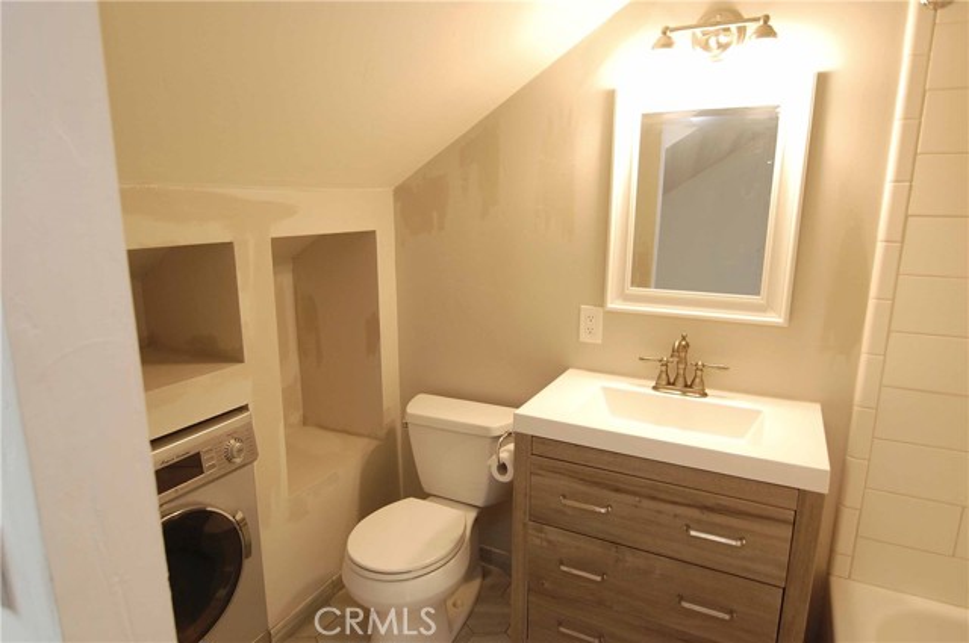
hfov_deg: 81.3
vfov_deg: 59.4
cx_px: 484
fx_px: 565
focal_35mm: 21
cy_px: 322
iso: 400
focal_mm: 14
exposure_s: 1/50
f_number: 3.5
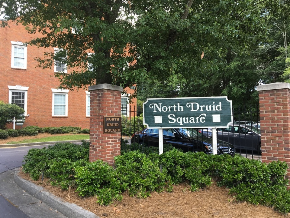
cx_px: 145
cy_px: 109
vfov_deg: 48.2
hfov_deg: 61.7
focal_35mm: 29
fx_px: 243
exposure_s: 1/120
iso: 32
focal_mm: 4.15
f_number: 2.2
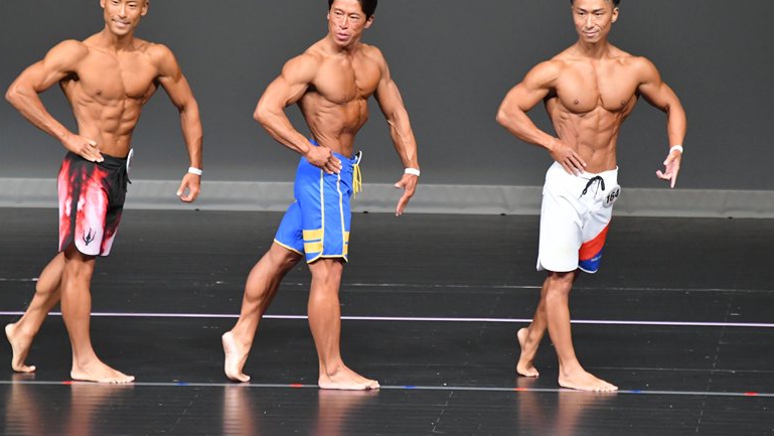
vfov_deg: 3.3
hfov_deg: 5.9
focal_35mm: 364
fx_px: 7472
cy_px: 210
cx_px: 386
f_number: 5.6
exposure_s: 1/400
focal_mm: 230
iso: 5000
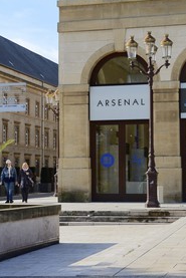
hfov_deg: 14.6
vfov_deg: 21.7
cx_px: 74
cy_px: 138
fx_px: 728
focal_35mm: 94
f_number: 11
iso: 200
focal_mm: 62
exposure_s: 1/200
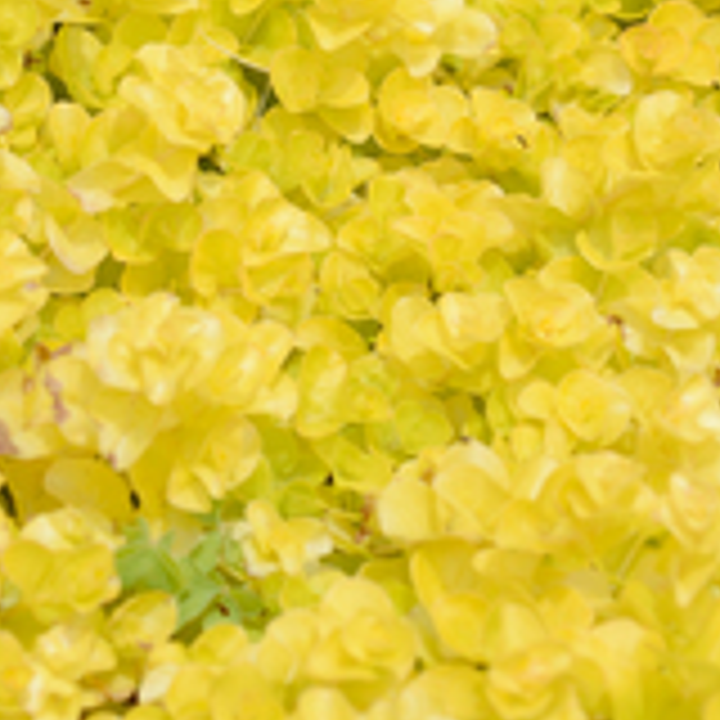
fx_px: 4801
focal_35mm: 204
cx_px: 27
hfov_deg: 8.5
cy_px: -160
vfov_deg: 8.5
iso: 400
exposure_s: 1/1250
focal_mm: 60
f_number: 8
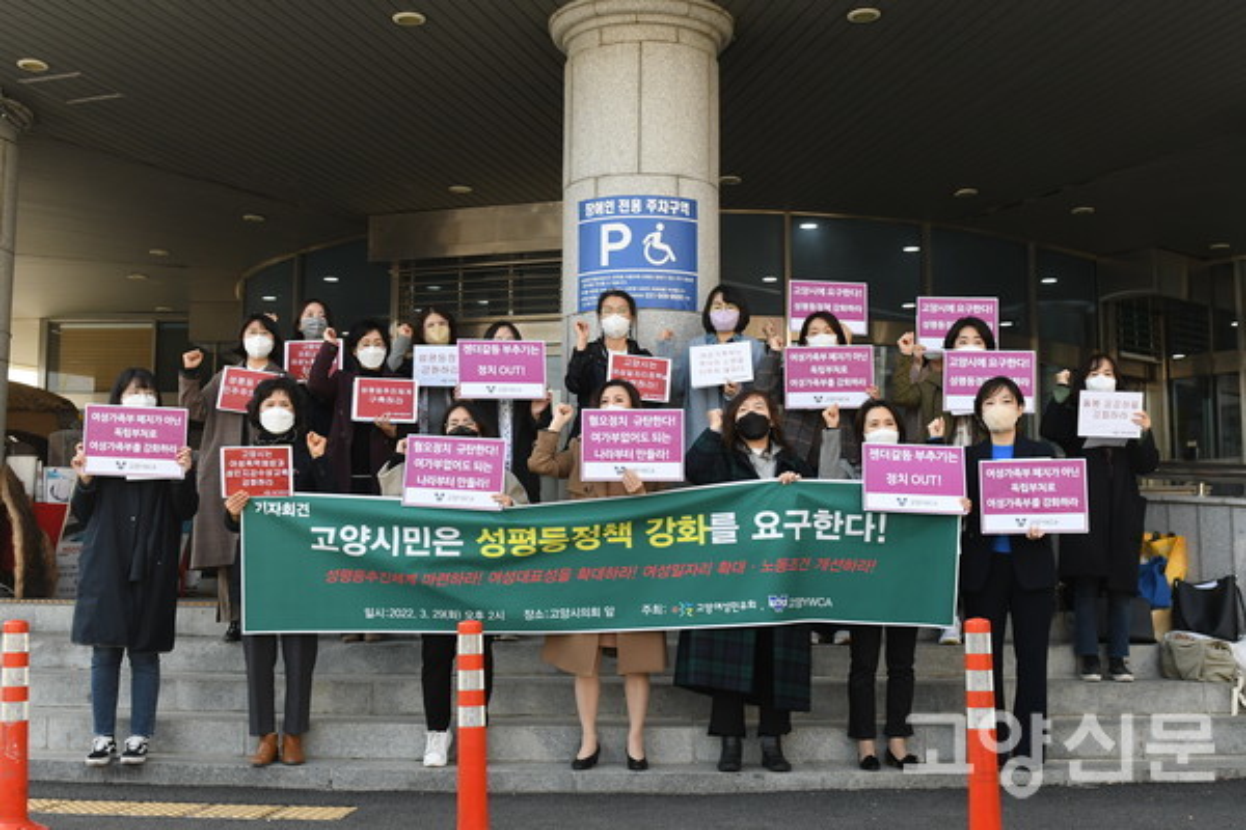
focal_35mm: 43
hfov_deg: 45.4
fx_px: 1488
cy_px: 415
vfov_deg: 31.2
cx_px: 623
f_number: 5.6
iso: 1000
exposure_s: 1/1000
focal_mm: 29
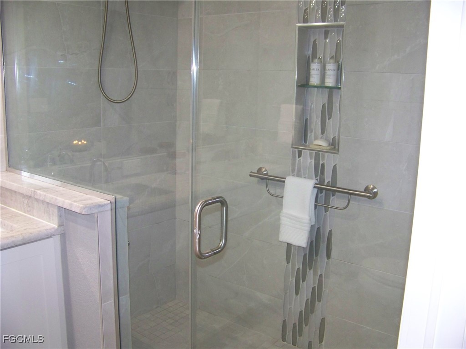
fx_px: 485
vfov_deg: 39.7
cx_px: 233
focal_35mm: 36
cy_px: 174
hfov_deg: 51.4
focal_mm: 5.85
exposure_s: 1/30
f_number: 2.8
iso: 200
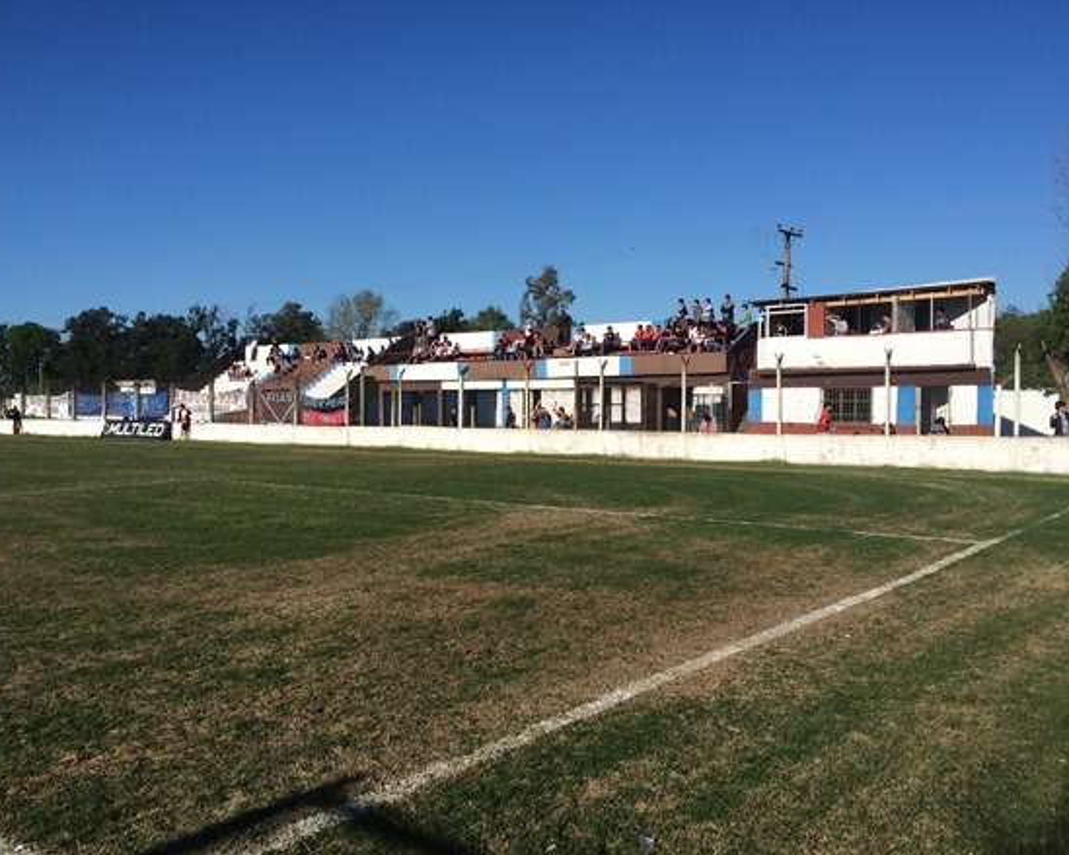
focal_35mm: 32
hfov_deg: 55.6
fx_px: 1012
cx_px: 502
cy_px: 436
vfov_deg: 45.8
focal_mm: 4.12
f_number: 2.2
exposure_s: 1/3425
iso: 32
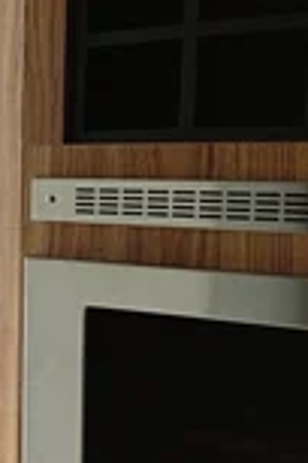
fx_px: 911
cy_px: 239
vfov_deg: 28.5
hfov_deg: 15.9
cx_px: -272
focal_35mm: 71
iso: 50
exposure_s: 1/132
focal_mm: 3.84
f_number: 1.8
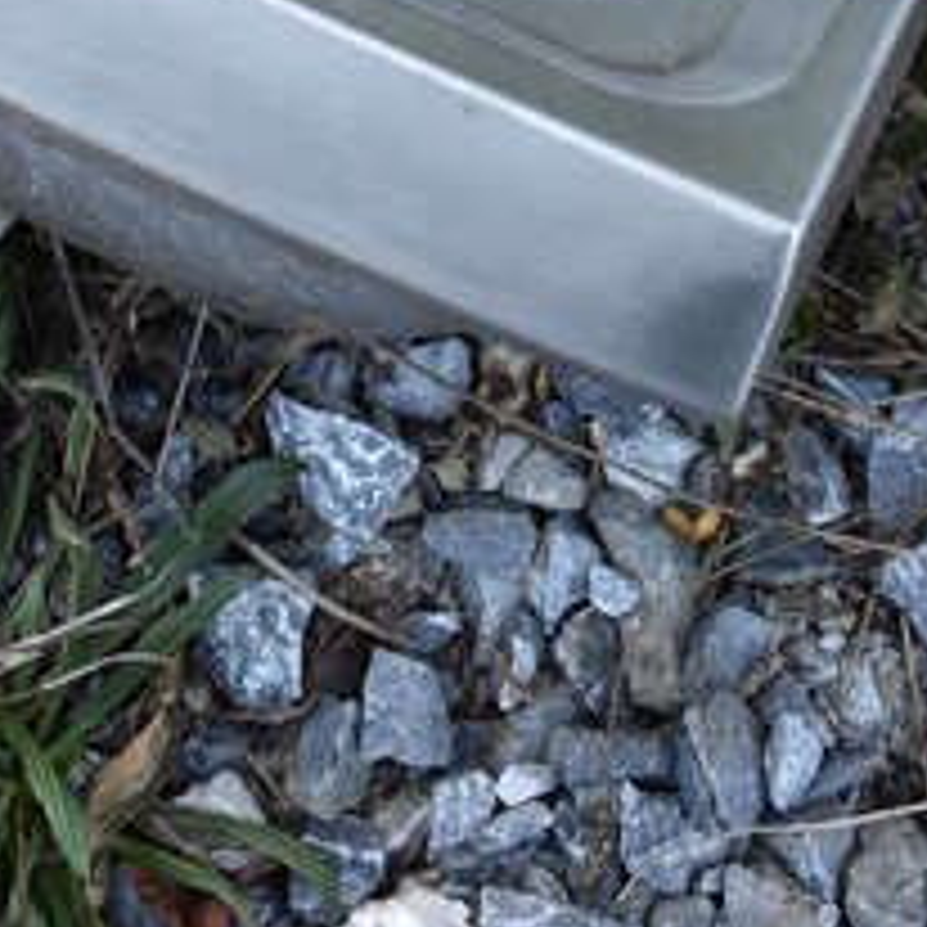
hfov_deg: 16.9
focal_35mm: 102
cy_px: -749
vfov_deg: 14.8
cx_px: 180
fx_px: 3090
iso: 320
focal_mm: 18
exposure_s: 1/125
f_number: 5.6
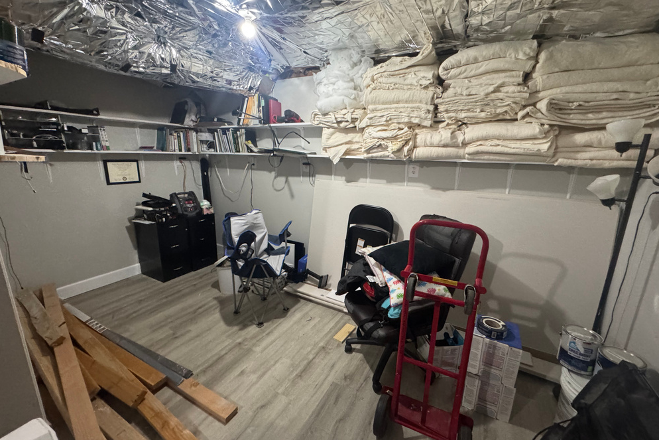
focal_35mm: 15
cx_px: 338
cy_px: 216
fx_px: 275
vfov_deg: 77.3
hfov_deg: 100.4
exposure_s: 1/60
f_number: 2.2
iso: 1000
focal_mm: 2.22
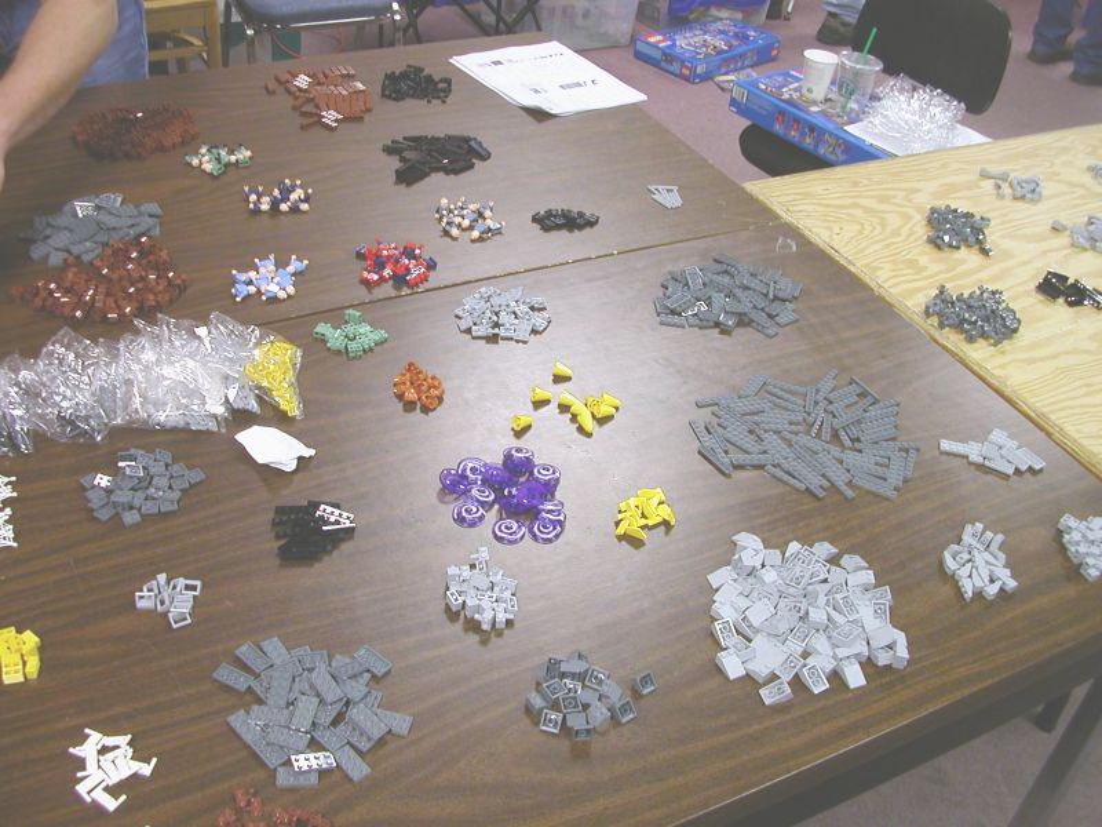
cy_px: 414
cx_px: 551
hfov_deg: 50.1
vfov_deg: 38.7
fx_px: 1178
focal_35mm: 37
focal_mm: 5.6
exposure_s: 1/9.9
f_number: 2.7
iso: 100
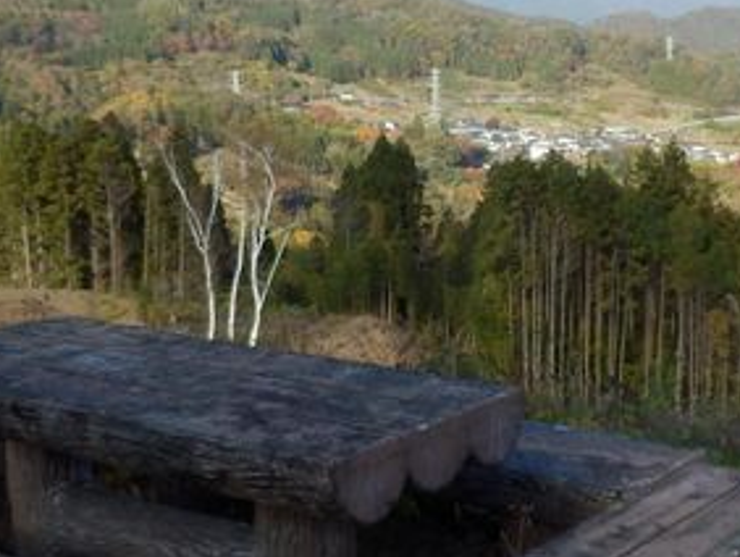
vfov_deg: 21.5
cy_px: 176
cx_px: 483
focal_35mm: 68
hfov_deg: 28.4
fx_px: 1455
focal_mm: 4.2
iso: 80
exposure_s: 1/500
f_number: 3
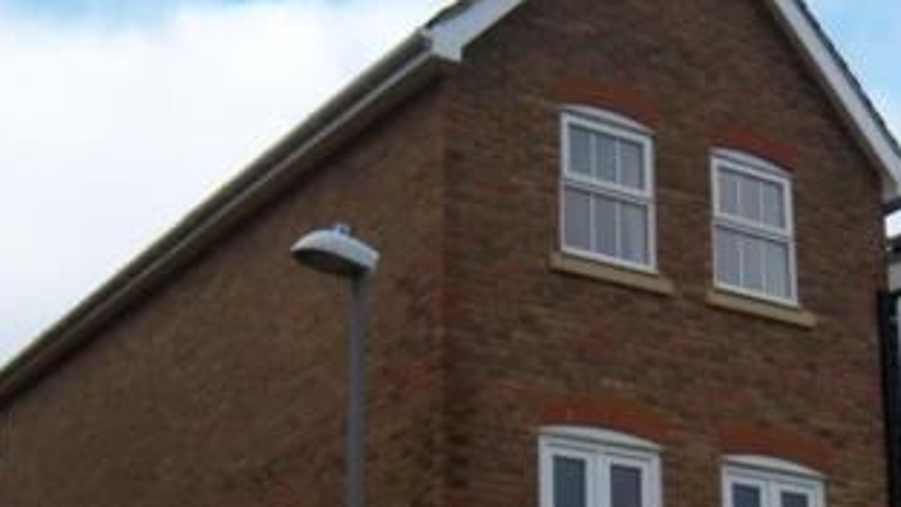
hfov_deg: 28.6
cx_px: 669
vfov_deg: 16.2
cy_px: 488
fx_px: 1744
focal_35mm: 73
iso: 80
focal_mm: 7.5
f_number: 2.8
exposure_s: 1/640
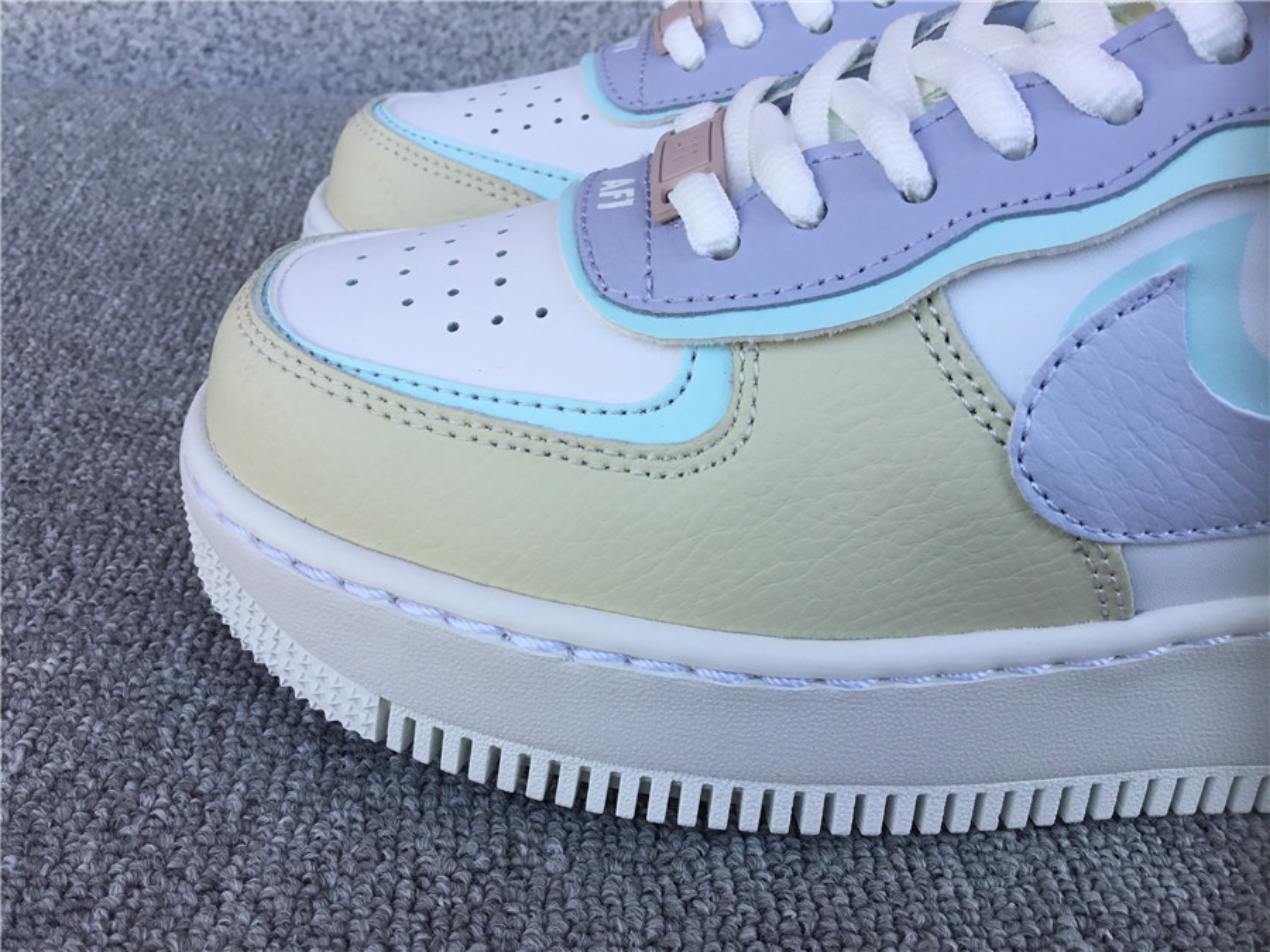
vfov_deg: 45.4
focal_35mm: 31
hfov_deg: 58.4
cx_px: 635
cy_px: 476
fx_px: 1137
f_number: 2.4
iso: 25
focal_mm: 3.3
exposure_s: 1/272
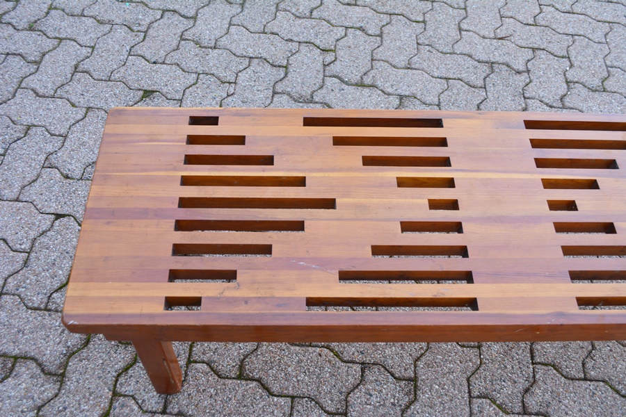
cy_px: 208
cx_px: 313
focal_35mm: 36
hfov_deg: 53.1
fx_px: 626
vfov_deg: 36.9
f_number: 5.6
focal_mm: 24
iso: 400
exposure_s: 1/125
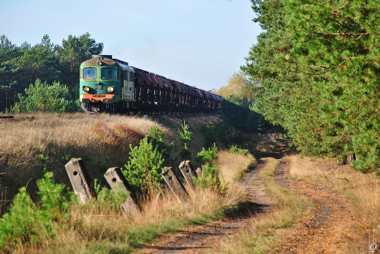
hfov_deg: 13.0
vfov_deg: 8.7
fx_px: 1663
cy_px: 127
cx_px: 190
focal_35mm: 158
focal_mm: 105
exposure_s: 1/200
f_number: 6.3
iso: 100
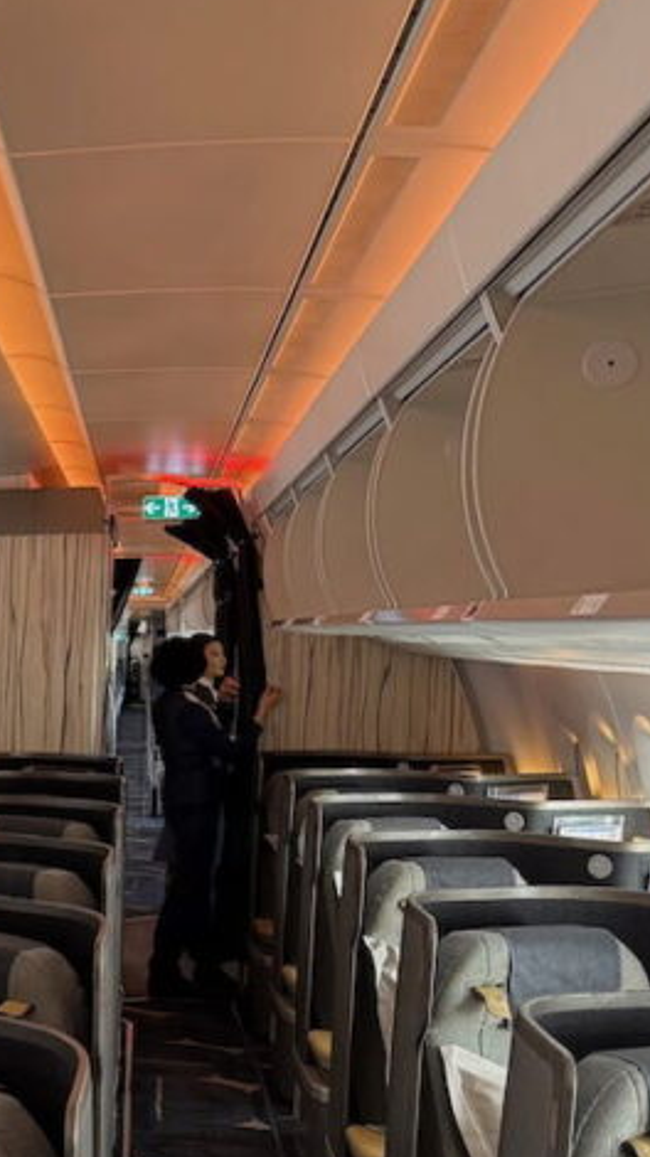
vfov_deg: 36.1
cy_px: 815
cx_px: -465
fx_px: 1748
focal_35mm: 57
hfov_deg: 17.6
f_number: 1.78
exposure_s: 1/63
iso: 200
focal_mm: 6.76
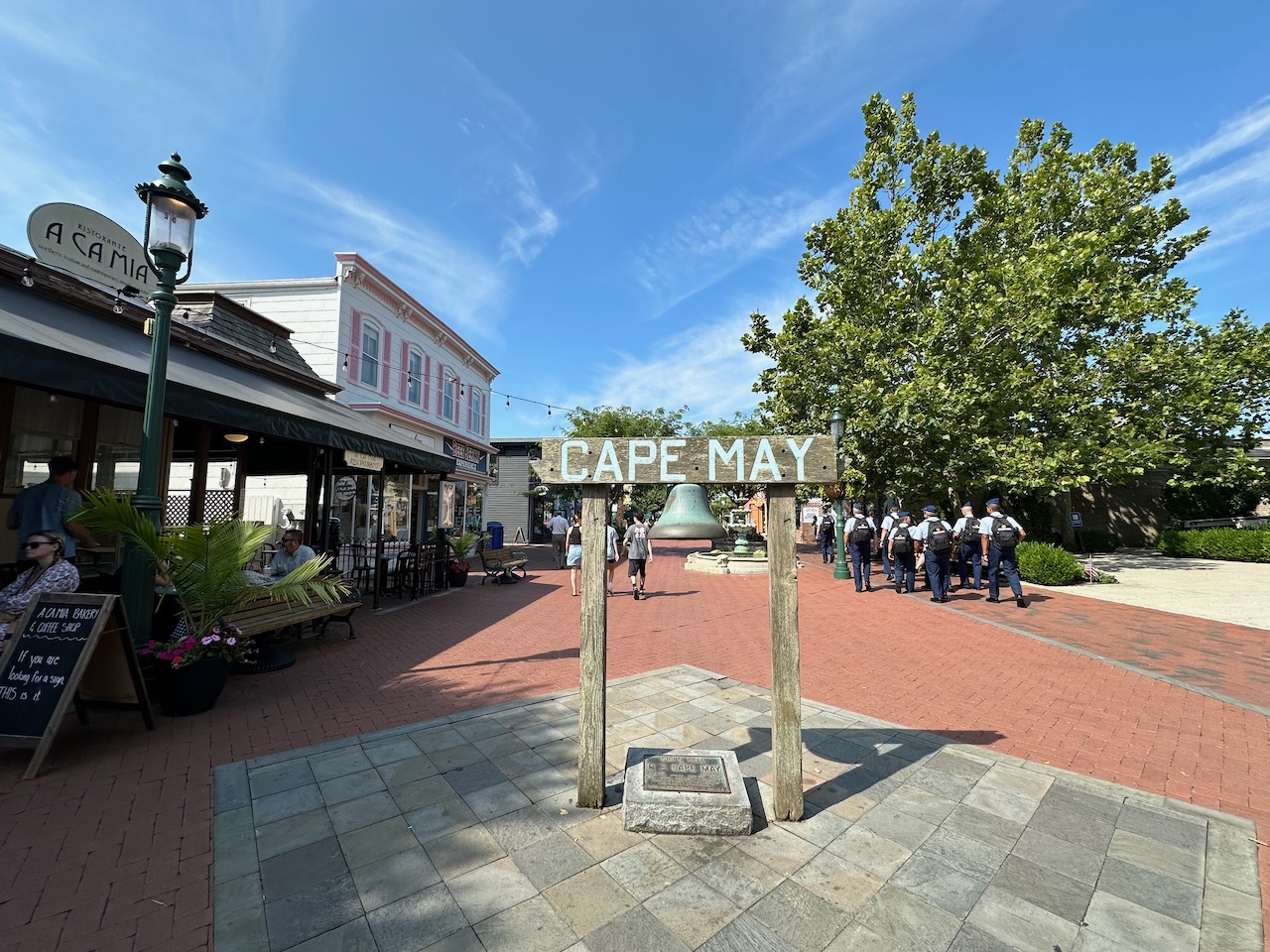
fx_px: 514
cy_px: 476
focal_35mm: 14
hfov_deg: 102.1
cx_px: 635
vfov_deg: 85.7
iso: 50
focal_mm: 2.22
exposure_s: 1/1435
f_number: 2.2
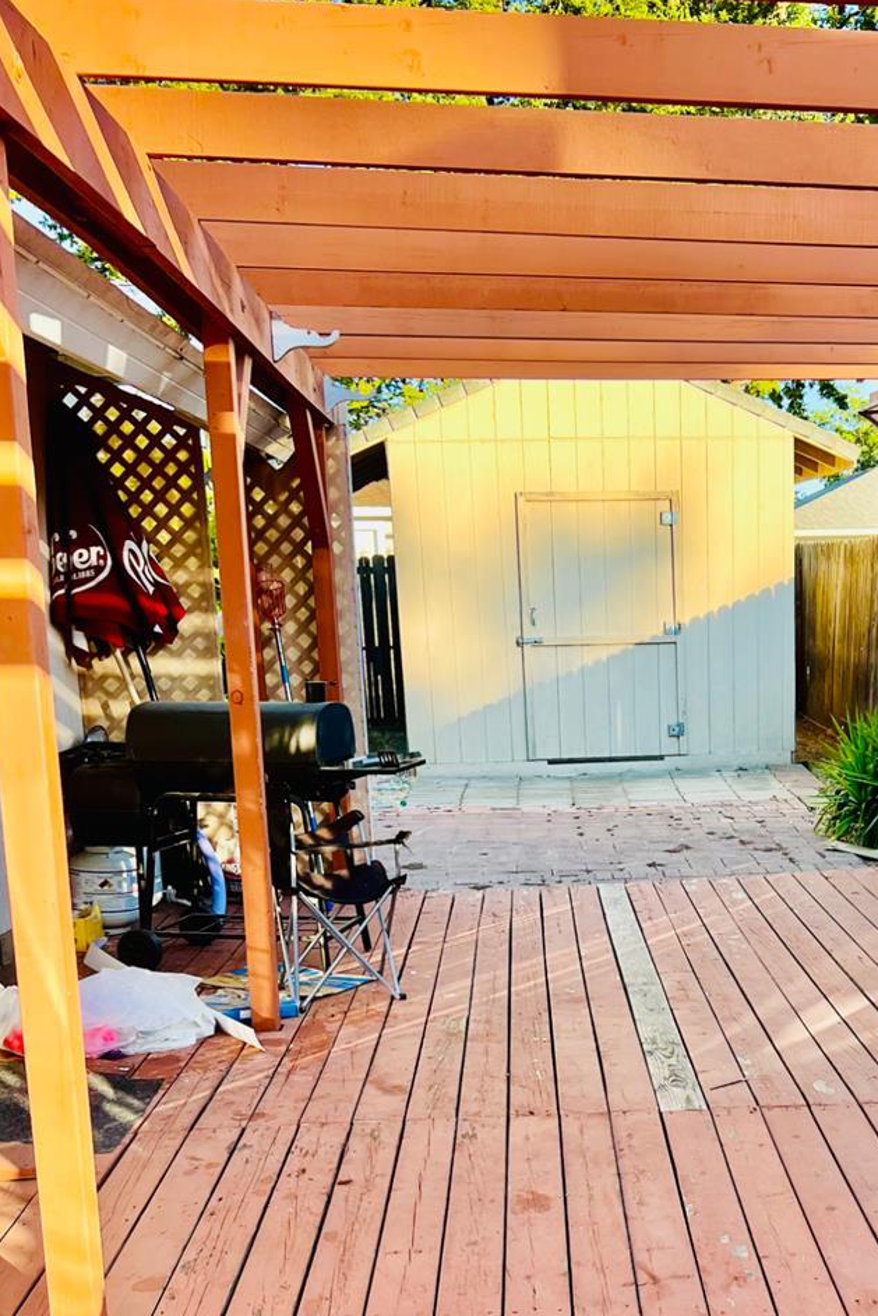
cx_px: 683
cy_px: 934
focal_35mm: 43
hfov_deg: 30.5
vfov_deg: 44.4
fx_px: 1572
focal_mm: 5.7
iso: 50
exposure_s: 1/497
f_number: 1.5
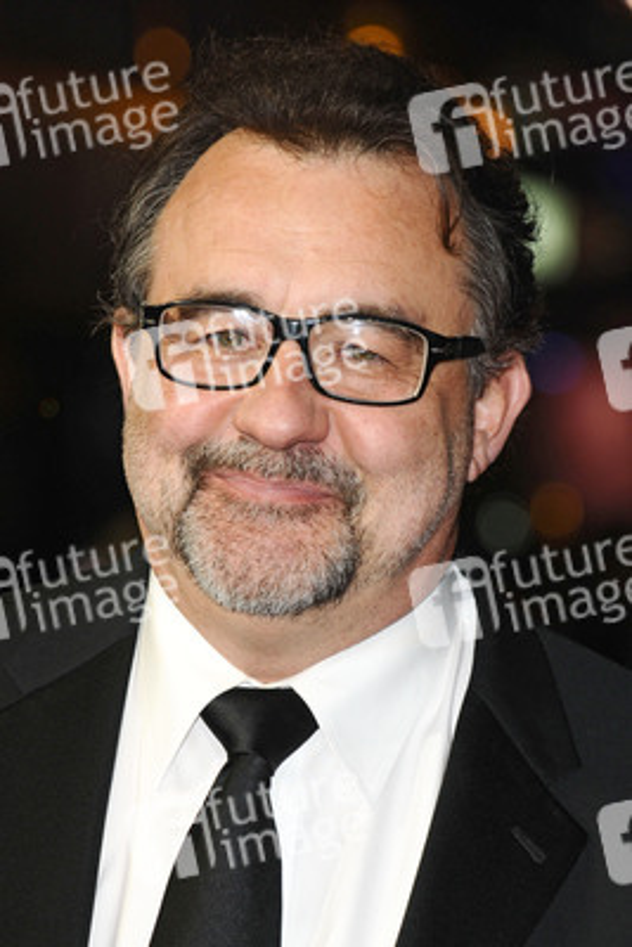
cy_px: 474
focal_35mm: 180
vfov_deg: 11.4
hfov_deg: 7.6
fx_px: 4736
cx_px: 316
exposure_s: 1/200
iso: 320
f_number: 4.5
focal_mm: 120
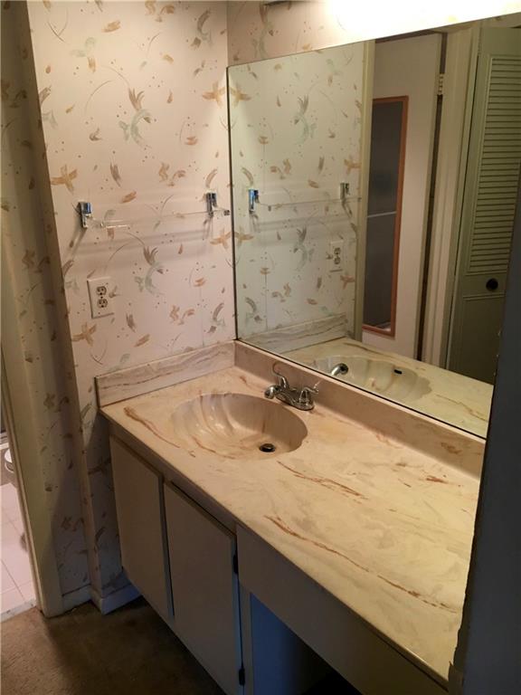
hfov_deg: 48.2
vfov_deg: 61.7
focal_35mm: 29
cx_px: 260
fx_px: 582
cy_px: 348
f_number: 2.2
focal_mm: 4.15
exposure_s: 1/30
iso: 100
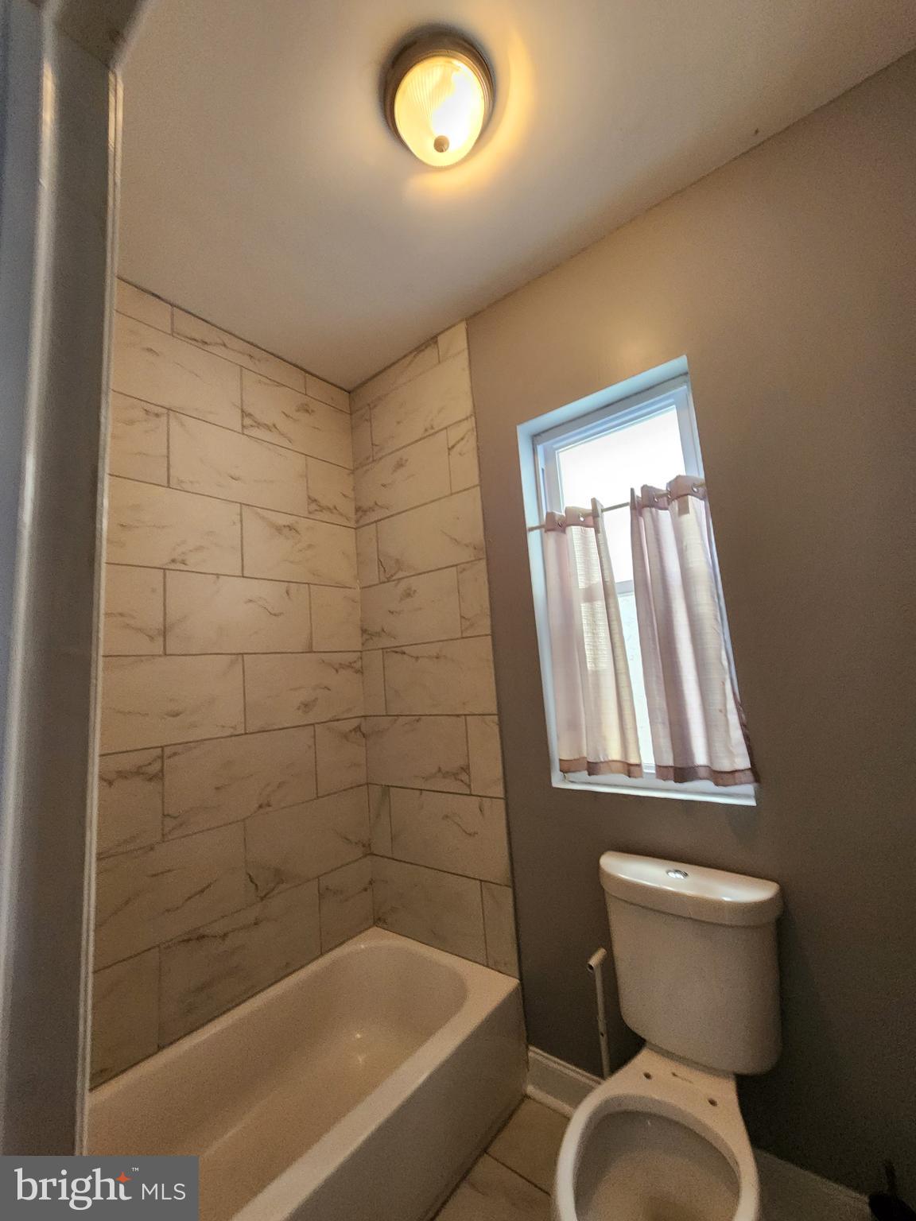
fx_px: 459
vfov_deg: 106.2
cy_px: 610
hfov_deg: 89.9
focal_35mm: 13
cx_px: 458
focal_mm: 2.2
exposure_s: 1/60
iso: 320
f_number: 2.2
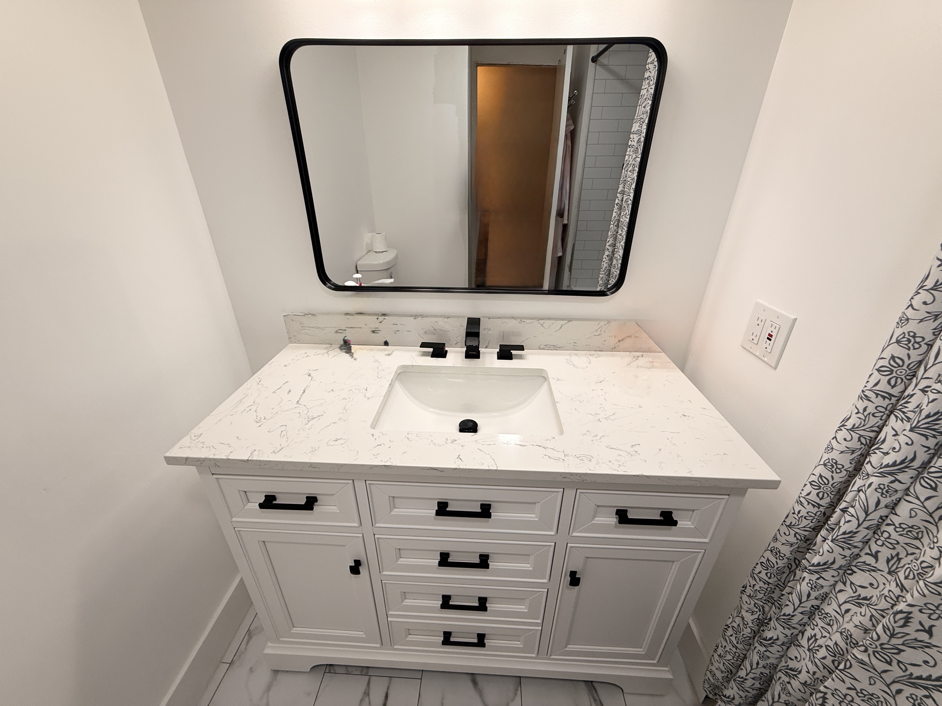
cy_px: 353
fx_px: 381
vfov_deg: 85.7
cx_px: 471
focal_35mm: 14
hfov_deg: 102.1
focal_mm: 2.22
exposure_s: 1/120
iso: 100
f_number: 2.2
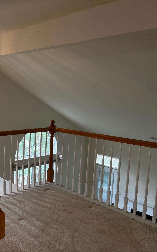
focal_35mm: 37
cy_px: 126
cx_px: 7
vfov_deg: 52.8
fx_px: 253
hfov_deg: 32.2
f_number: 1.6
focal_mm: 5.1
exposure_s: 1/60
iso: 80
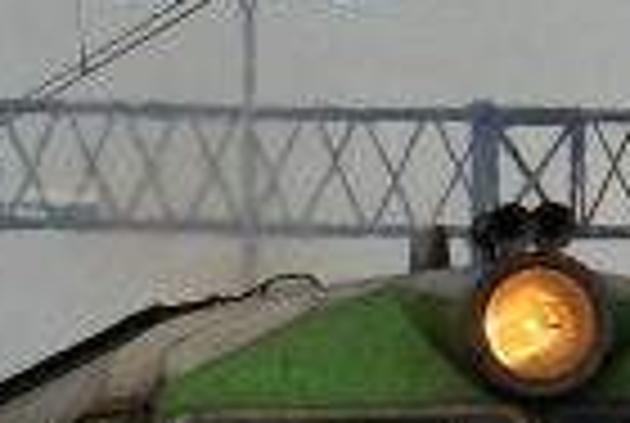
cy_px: 380
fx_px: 13469
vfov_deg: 1.8
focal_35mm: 768
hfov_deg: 2.7
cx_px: -176
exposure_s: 1/160
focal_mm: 70
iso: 400
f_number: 9
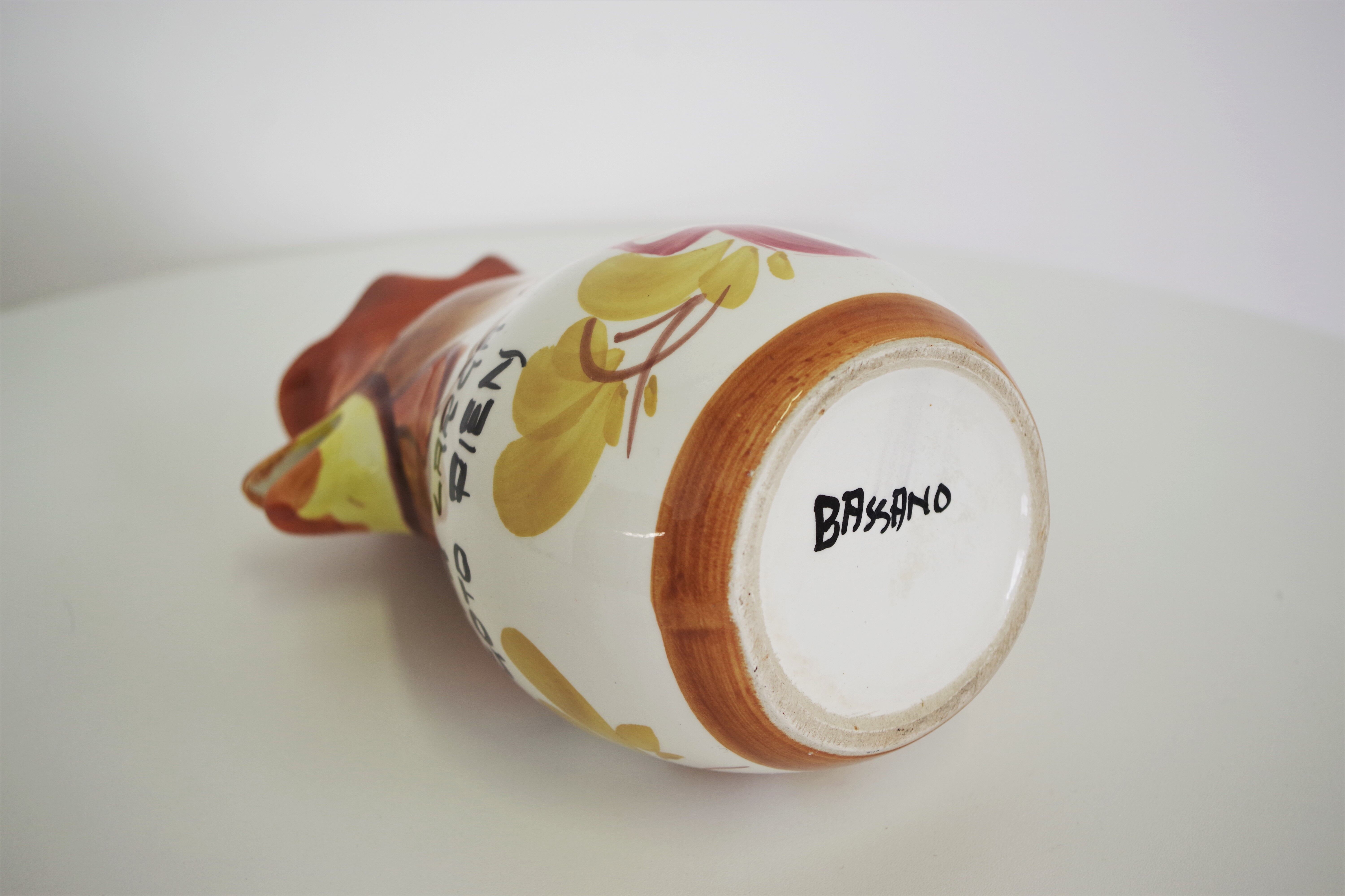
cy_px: 448
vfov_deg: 29.2
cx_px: 672
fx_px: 1718
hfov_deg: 42.7
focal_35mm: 46
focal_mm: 30.63
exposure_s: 1/60
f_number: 4
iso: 200
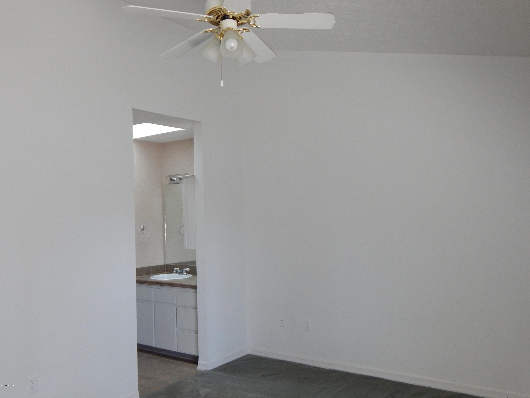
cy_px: 199
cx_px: 265
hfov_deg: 58.4
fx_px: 475
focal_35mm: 31
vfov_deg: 45.4
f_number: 3.2
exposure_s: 1/80
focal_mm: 5.6
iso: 400
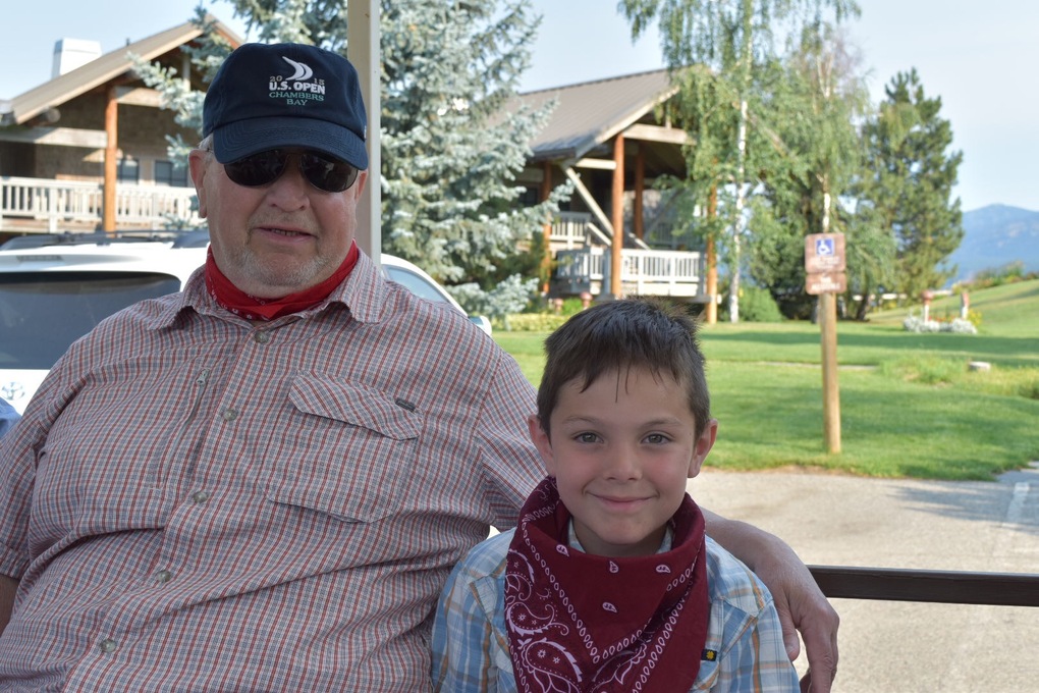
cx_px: 520
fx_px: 1299
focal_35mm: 45
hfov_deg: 43.6
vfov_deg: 29.9
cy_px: 346
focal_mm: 30
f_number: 8
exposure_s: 1/250
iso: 220
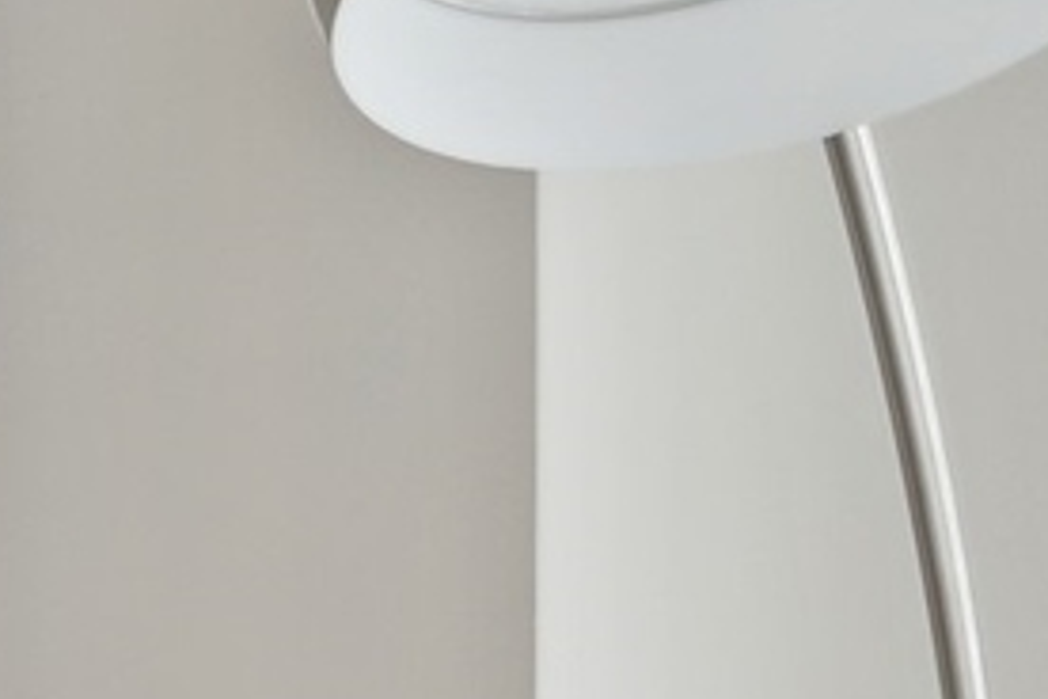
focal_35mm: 170
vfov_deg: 7.7
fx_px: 4949
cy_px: 1485
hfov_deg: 9.9
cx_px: -1838
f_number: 8
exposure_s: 1/20
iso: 320
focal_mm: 29
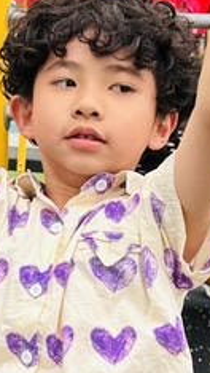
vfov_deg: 16.0
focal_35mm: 134
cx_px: -60
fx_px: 1324
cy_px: 241
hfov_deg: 8.9
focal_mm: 6.86
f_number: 1.78
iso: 80
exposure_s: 1/506
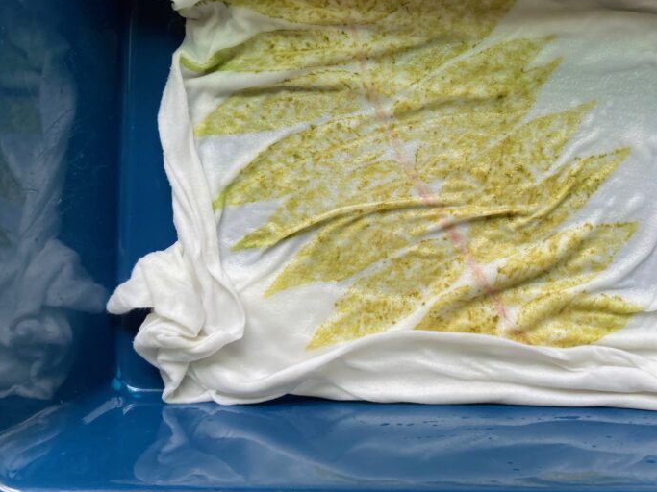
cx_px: 460
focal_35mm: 42
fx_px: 797
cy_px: 171
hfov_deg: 43.9
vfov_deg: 34.1
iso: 50
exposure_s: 1/60
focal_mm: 3.99
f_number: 1.8
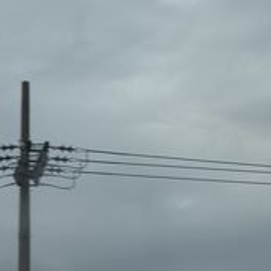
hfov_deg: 17.8
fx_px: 841
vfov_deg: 17.4
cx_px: -14
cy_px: 329
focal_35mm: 95
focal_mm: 20
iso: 200
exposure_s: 1/400
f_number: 5.6
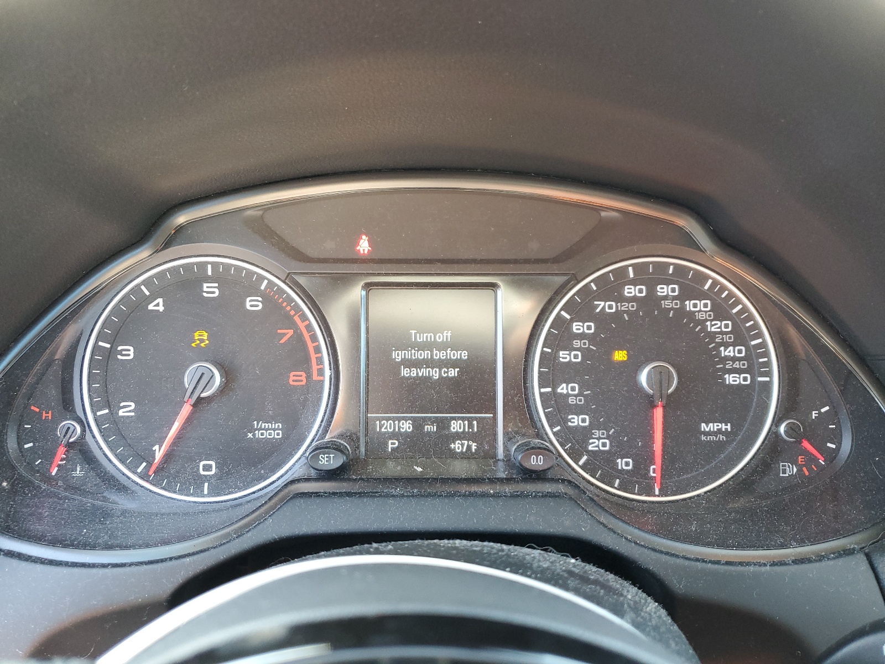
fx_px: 665
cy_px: 332
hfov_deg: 67.3
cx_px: 442
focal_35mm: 26
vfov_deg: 53.1
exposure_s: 1/60.2
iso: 138
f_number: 1.5
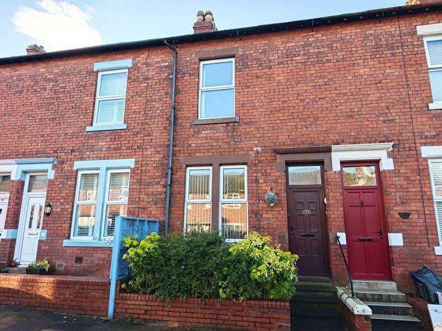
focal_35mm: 23
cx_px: 221
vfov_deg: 58.9
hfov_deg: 73.9
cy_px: 166
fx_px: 294
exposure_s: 1/101
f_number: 2
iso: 64
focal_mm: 8.72
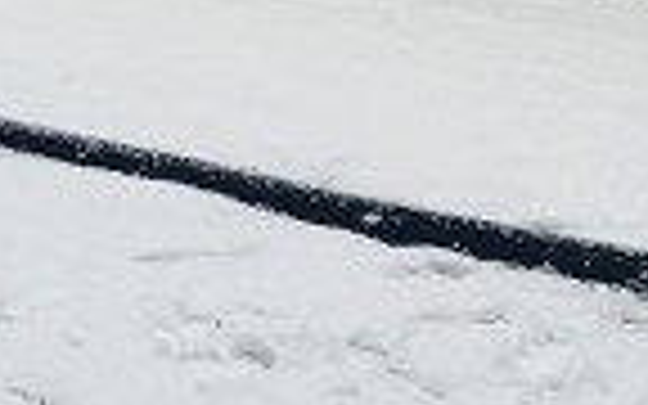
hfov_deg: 13.9
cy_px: -90
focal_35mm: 98
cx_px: -954
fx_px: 1731
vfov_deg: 13.0
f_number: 2.2
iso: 50
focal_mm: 2.2
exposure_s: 1/511
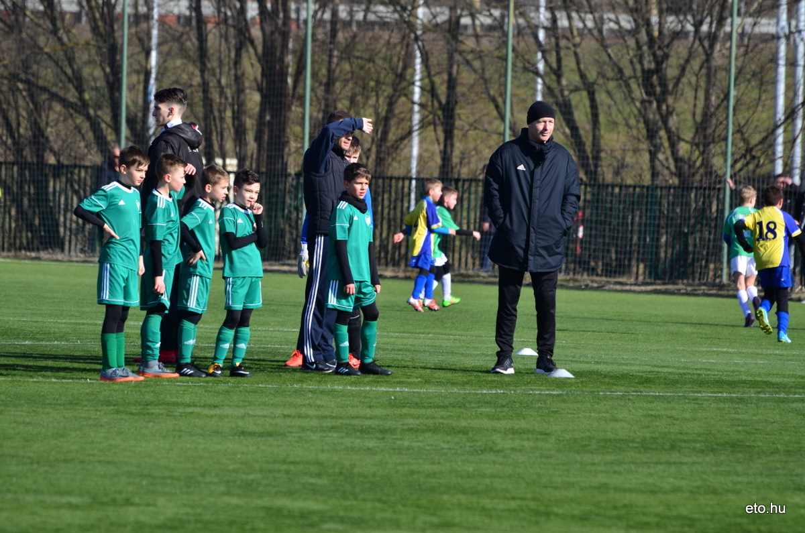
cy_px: 266
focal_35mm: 360
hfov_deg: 5.7
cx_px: 402
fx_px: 8034
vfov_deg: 3.8
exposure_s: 1/800
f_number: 5.3
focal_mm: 240
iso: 140
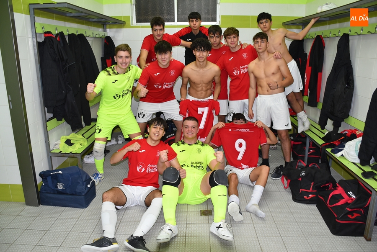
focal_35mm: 27
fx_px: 283
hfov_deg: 67.3
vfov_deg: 48.0
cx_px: 188
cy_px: 126
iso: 800
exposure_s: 1/80
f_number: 4.5
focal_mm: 18
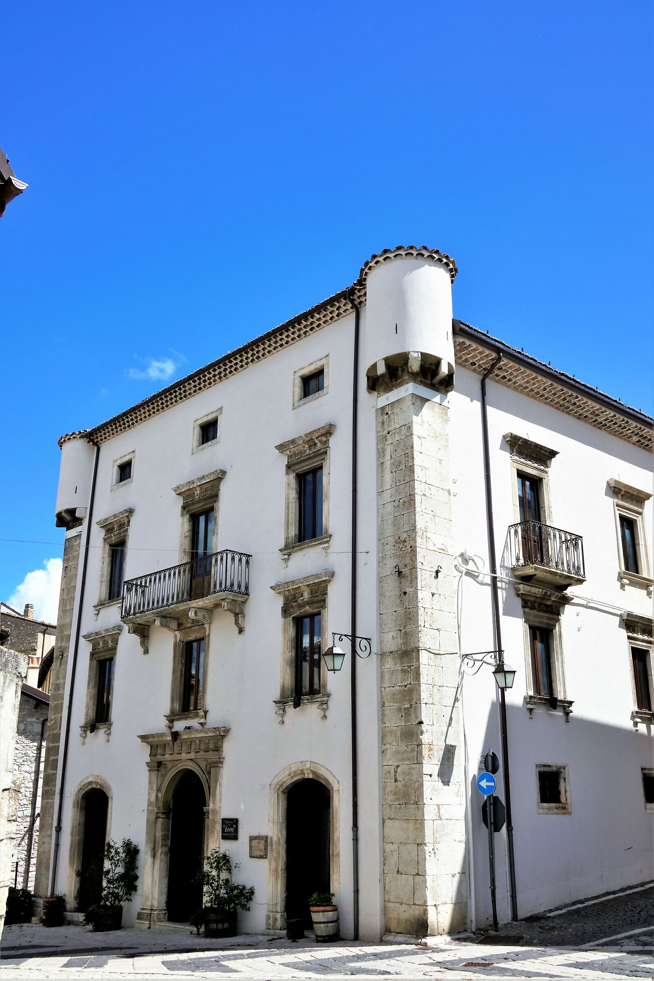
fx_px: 953
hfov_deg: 37.9
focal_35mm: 35
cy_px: 490
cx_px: 327
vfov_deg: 54.4
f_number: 22
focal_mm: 35
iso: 800
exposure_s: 1/320
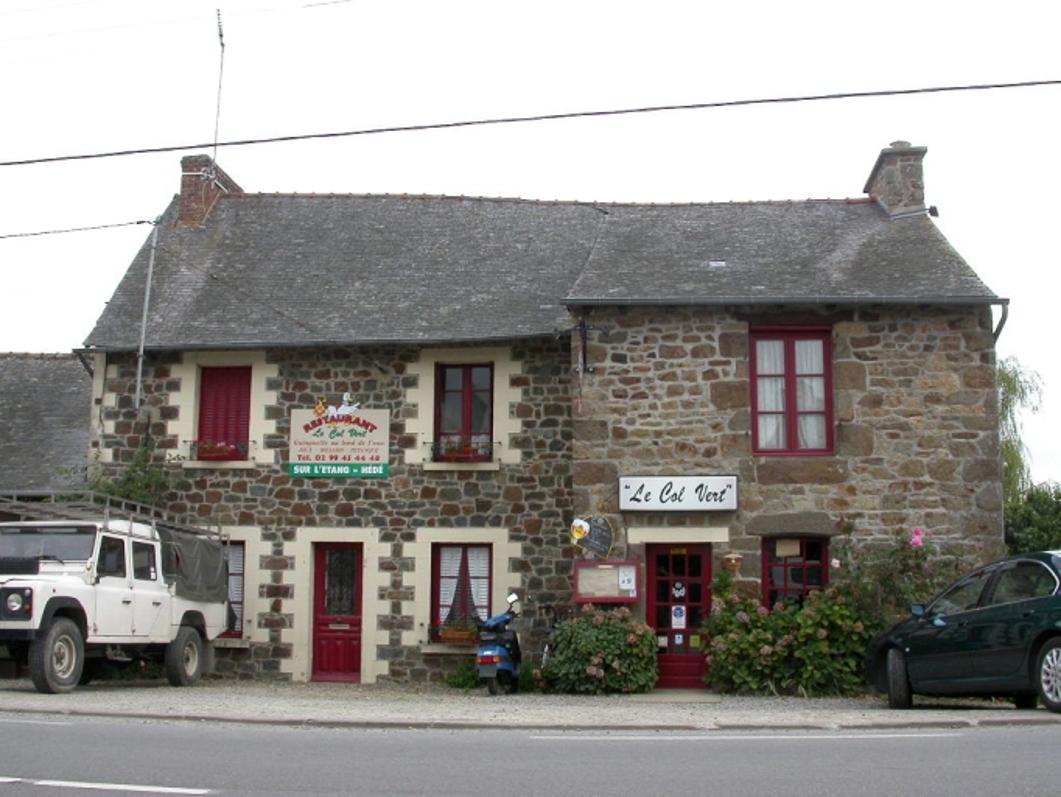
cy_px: 398
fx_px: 1165
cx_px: 530
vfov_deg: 37.7
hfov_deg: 49.0
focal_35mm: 38
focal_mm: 7.85
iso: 100
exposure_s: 1/193
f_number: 6.7
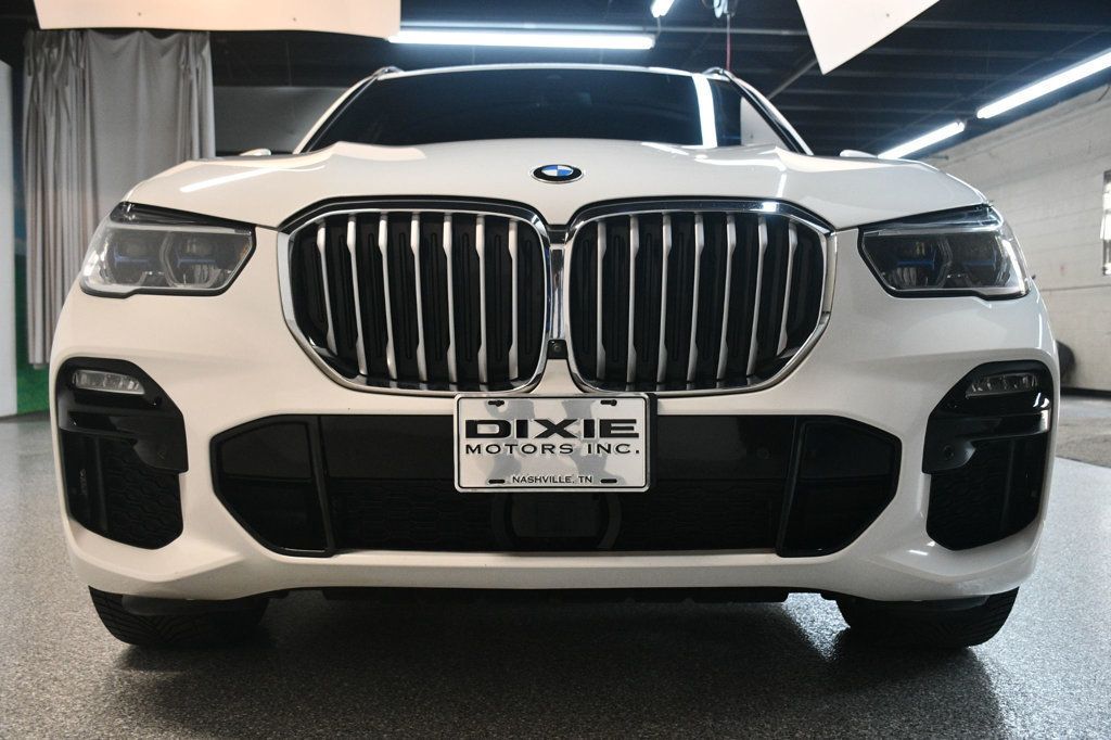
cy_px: 370
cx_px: 556
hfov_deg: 55.8
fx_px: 1049
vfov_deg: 38.9
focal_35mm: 34
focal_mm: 23
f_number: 3.8
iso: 1600
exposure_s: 1/125
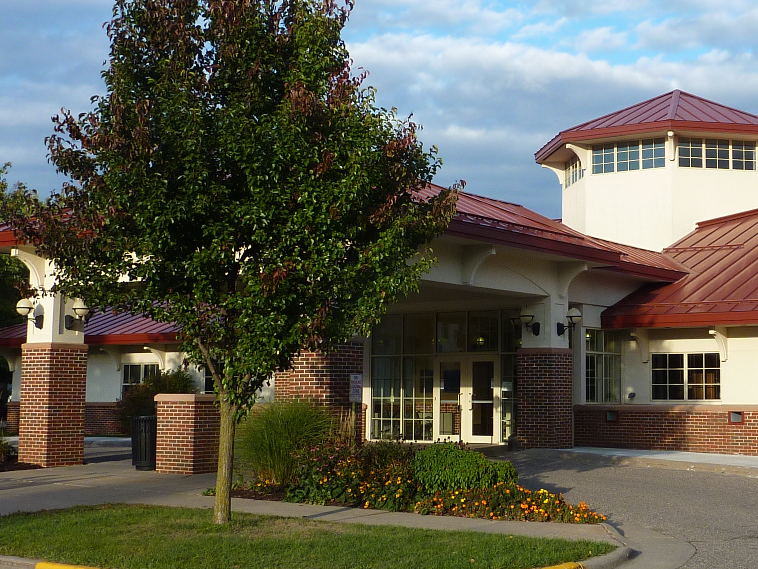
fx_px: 1183
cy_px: 277
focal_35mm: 54
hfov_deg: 34.8
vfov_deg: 27.0
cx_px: 564
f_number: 4
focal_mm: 4.1
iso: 80
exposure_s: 1/320
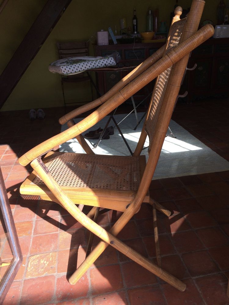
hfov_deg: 48.2
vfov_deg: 61.7
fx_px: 256
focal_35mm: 29
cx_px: 114
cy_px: 152
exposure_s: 1/423
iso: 32
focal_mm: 4.15
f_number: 2.2
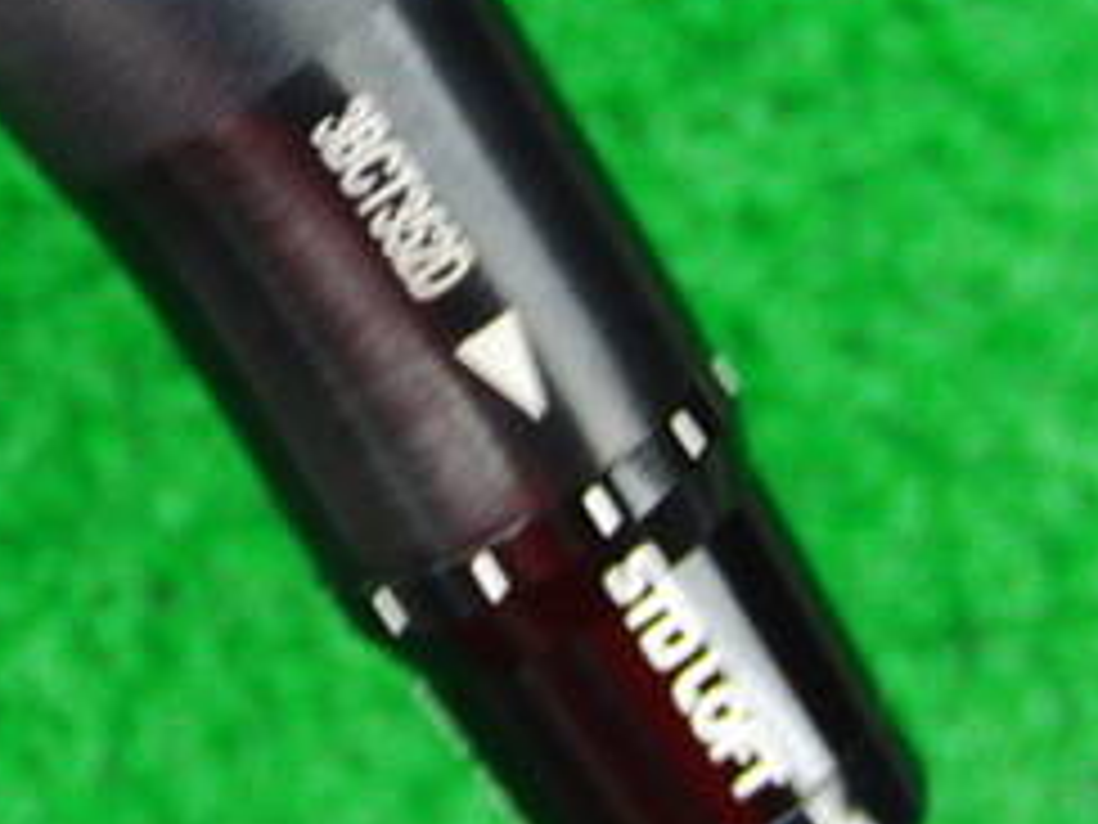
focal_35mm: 97
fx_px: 3077
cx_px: 216
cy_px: 41
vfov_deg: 15.0
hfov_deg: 20.0
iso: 400
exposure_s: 1/20
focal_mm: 6.42
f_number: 3.6
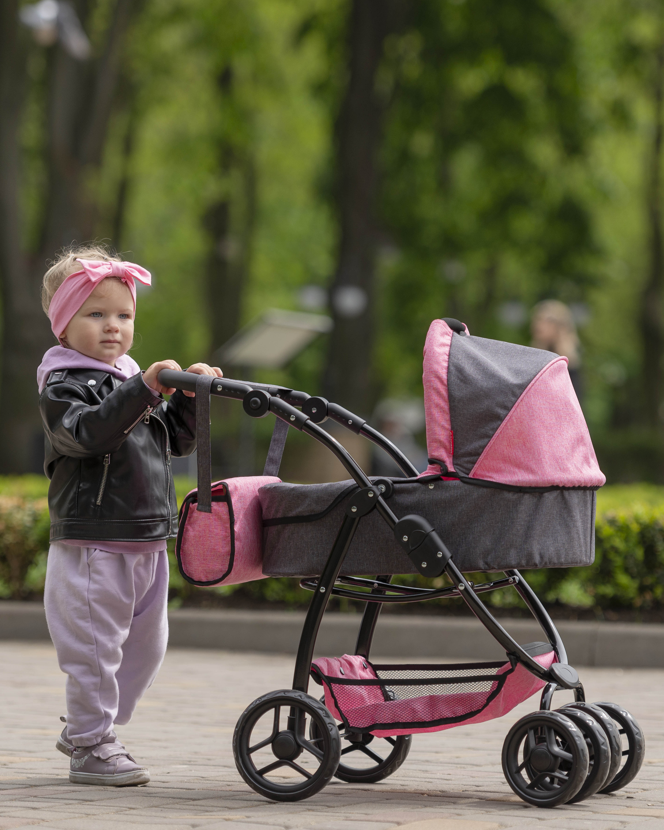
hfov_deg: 11.1
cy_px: 461
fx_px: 3414
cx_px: 331
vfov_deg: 13.9
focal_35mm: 139
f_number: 2.8
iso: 125
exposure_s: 1/1250
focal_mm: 120
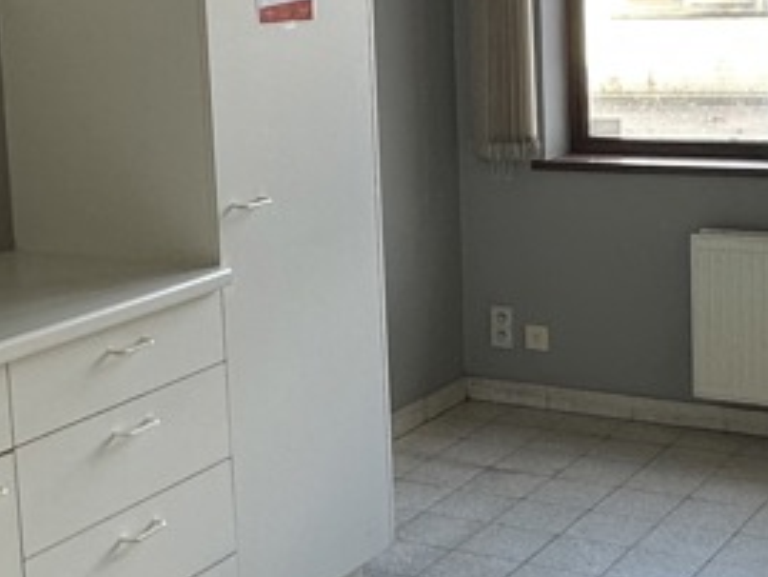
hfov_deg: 27.4
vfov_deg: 20.6
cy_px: 151
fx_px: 1576
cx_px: 367
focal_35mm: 71
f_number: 2.2
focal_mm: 2.22
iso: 64
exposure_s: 1/99
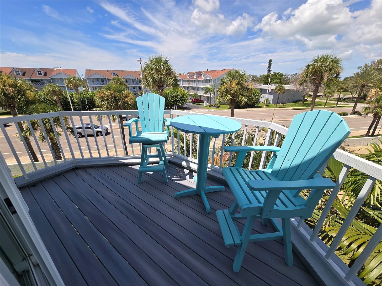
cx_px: 191
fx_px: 143
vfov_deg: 89.9
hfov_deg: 106.2
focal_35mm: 13
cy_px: 143
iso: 50
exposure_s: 1/2111
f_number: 2.2
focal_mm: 2.2
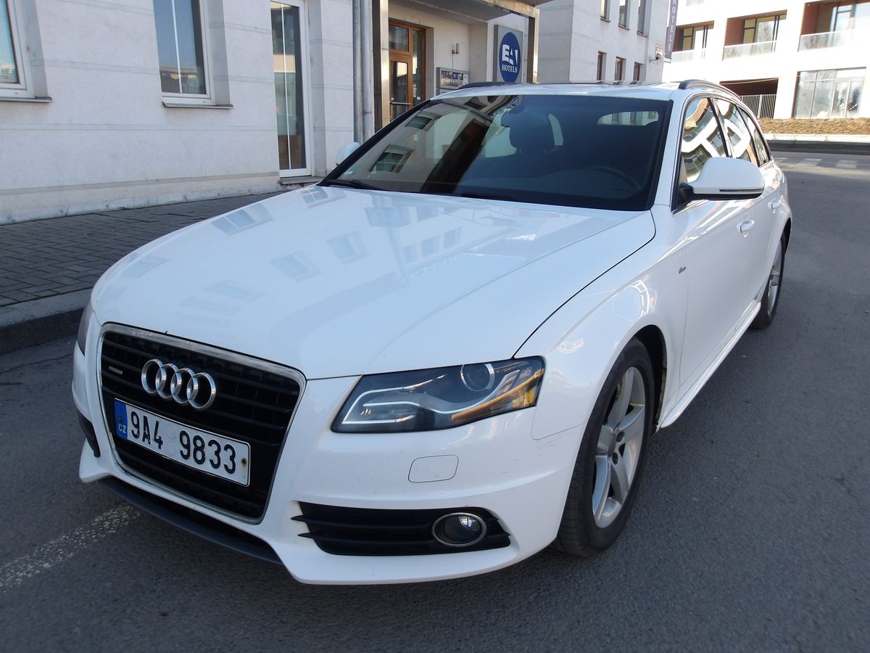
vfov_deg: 51.4
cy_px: 326
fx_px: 679
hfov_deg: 65.3
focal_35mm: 27
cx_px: 435
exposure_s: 1/338
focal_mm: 4.9
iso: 100
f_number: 3
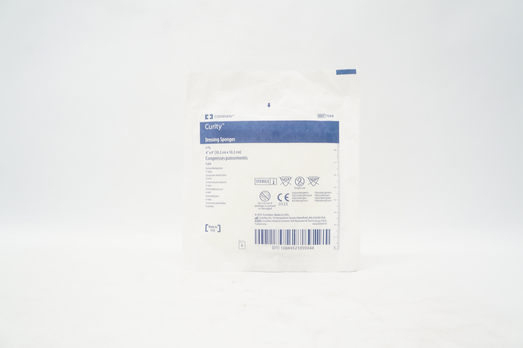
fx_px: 392
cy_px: 174
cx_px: 262
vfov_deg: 47.8
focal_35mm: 27
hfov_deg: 67.4
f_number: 8
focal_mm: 18
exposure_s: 1/40
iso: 800
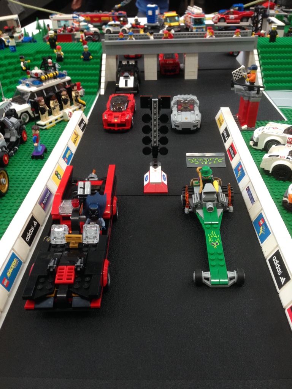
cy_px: 194
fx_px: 371
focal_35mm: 33
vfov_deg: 55.4
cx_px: 146
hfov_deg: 42.9
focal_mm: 4.12
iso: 80
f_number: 2.4
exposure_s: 1/20
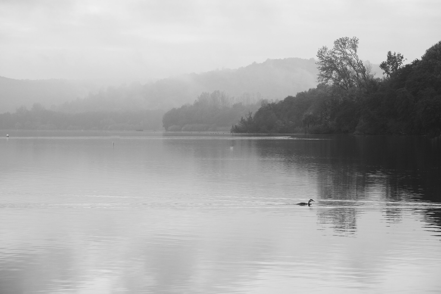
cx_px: 220
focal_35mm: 105
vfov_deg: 13.0
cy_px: 147
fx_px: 1286
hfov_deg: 19.5
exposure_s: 1/250
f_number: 7.1
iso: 160
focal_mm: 70
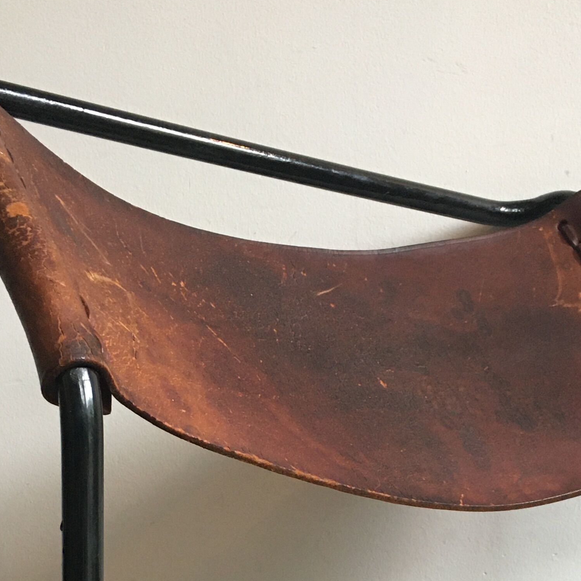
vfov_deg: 23.1
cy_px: 683
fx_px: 1310
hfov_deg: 25.0
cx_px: 316
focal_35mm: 69
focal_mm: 4.15
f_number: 2.2
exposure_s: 1/33
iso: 160
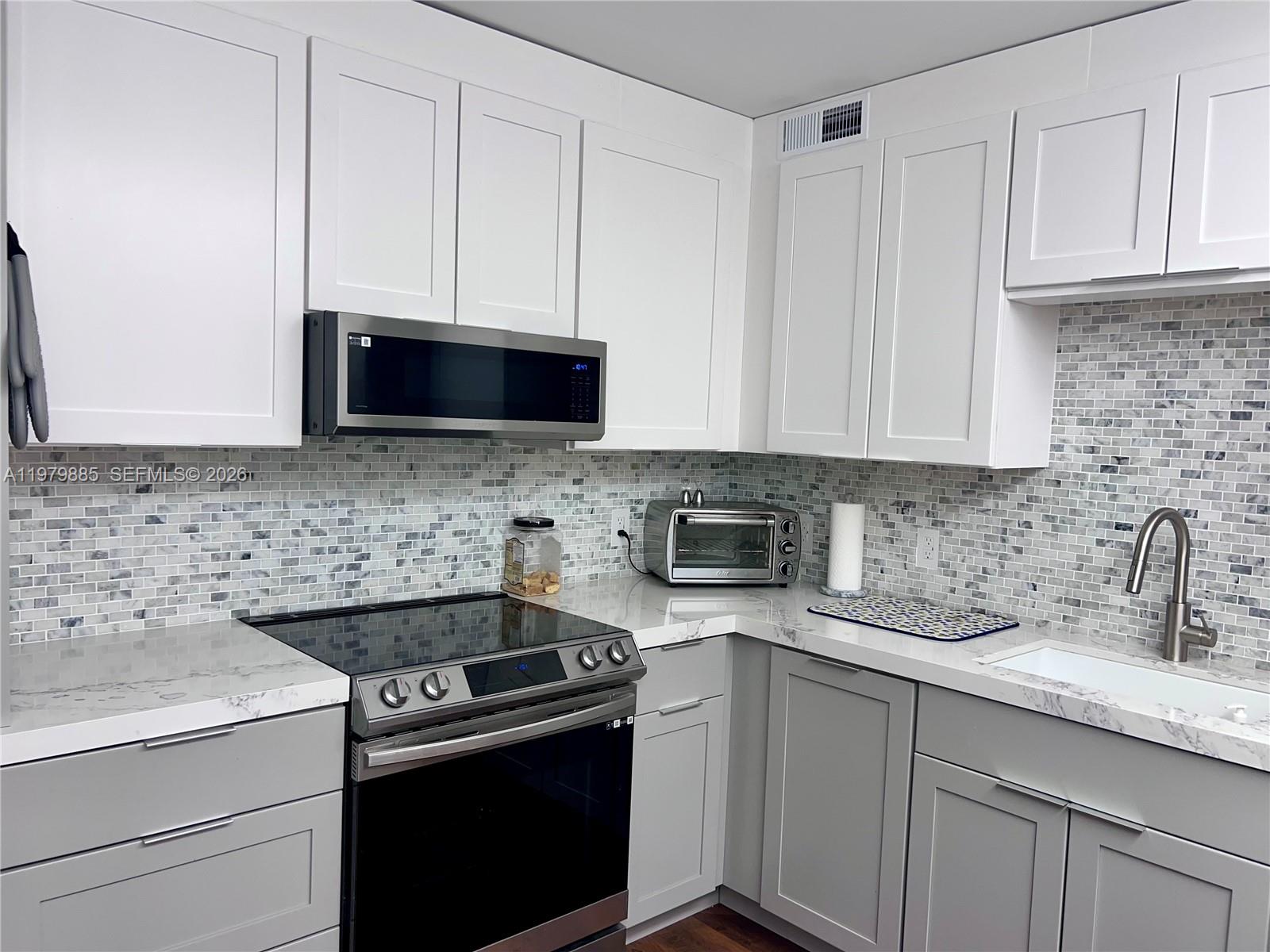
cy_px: 476
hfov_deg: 67.3
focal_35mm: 26
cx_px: 635
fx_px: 954
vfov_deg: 53.1
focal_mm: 5.7
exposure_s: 1/120
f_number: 1.5
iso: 40
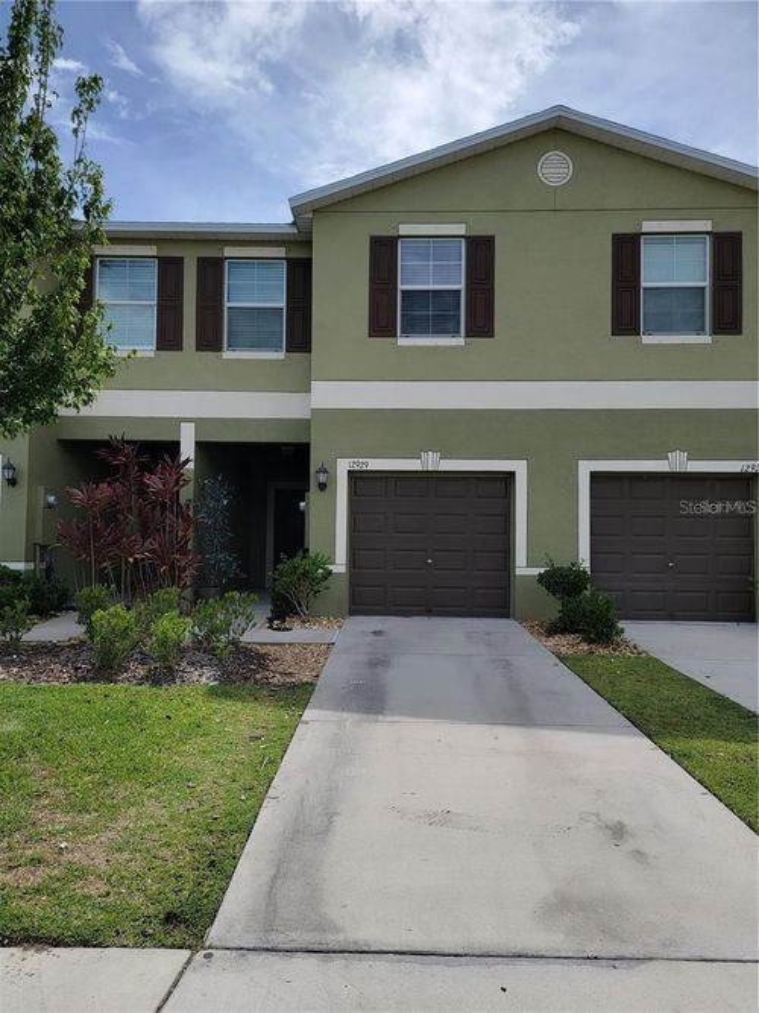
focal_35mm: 24
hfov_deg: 56.8
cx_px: 380
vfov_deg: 71.6
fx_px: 702
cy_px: 506
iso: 16
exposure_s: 1/1562
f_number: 1.8
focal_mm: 6.7
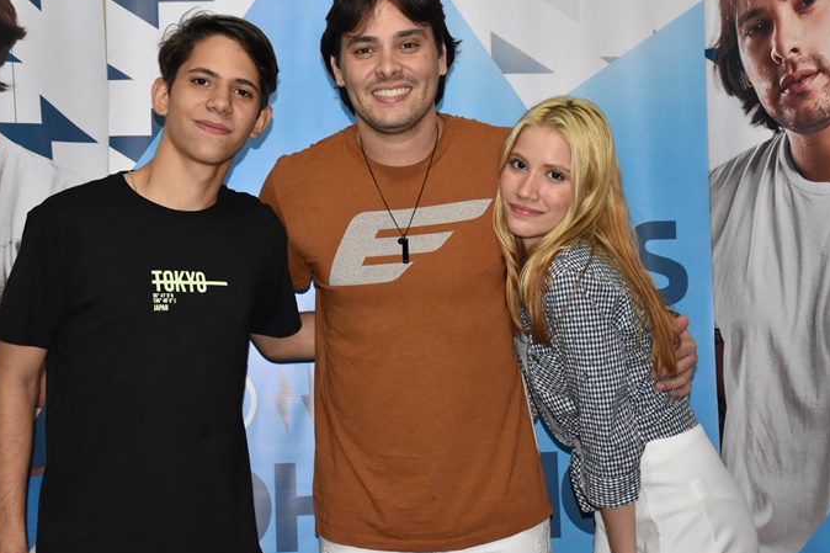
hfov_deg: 35.0
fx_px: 1314
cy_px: 230
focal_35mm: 57
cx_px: 383
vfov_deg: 23.7
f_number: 4
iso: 3200
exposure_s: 1/100
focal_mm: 32
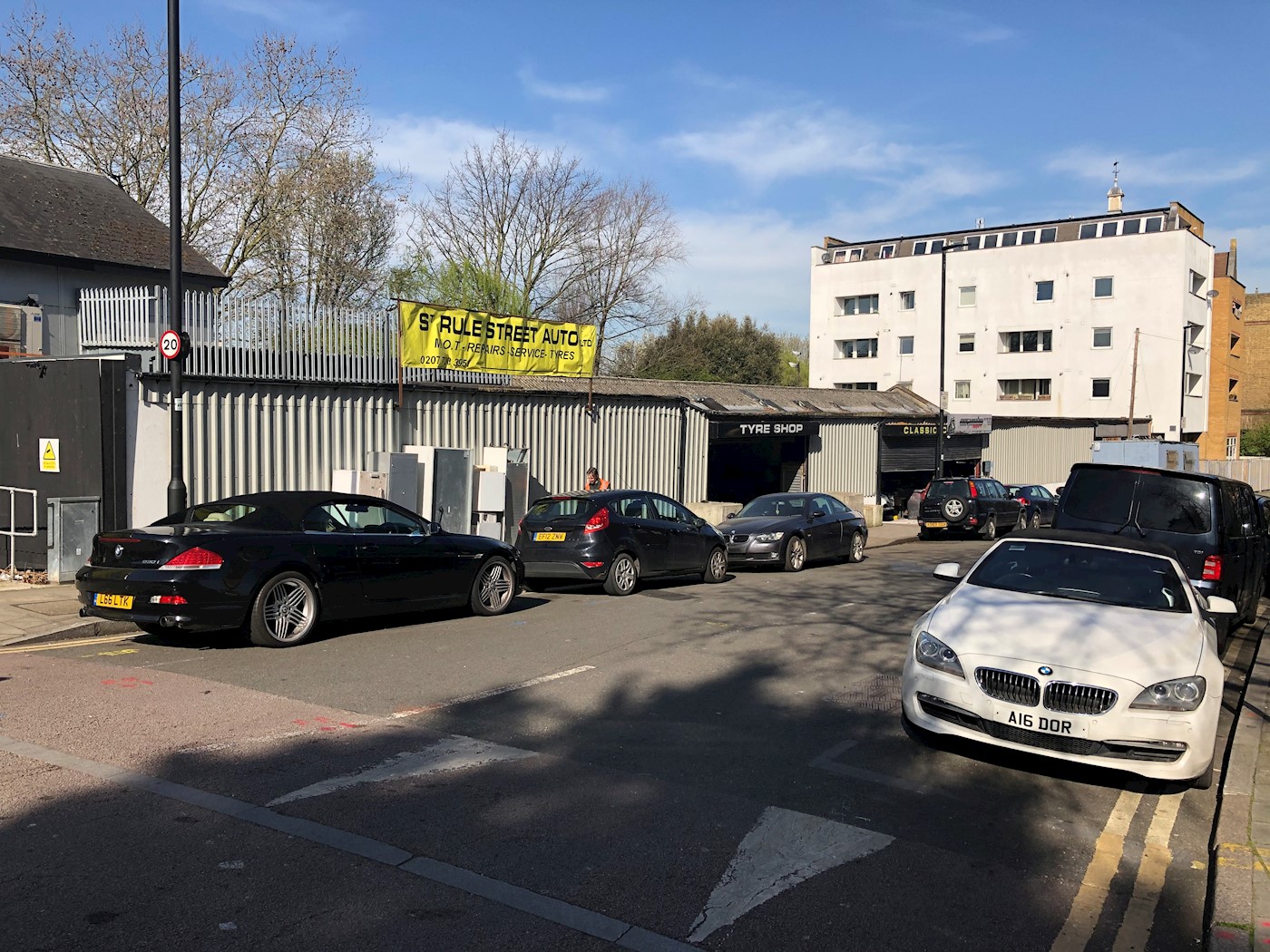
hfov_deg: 63.4
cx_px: 635
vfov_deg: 49.7
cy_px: 476
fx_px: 1027
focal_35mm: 28
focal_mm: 3.99
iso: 20
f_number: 1.8
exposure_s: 1/2088
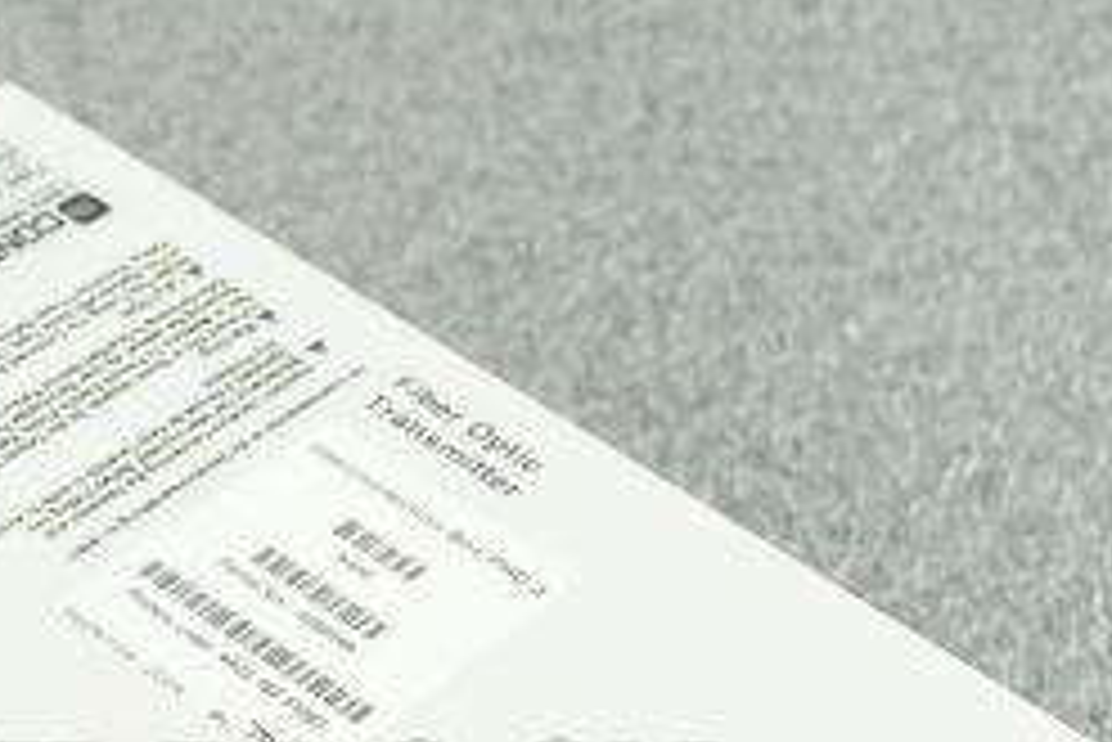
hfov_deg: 20.8
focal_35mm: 97
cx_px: 275
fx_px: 2998
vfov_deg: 13.8
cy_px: 852
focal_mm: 40
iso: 1600
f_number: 9
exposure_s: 1/125
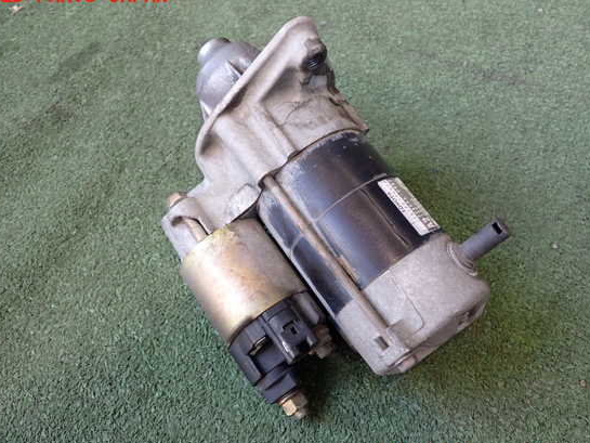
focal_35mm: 33
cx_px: 296
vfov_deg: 43.0
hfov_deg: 55.3
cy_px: 225
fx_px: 563
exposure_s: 1/40
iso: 200
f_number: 2.3
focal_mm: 5.4
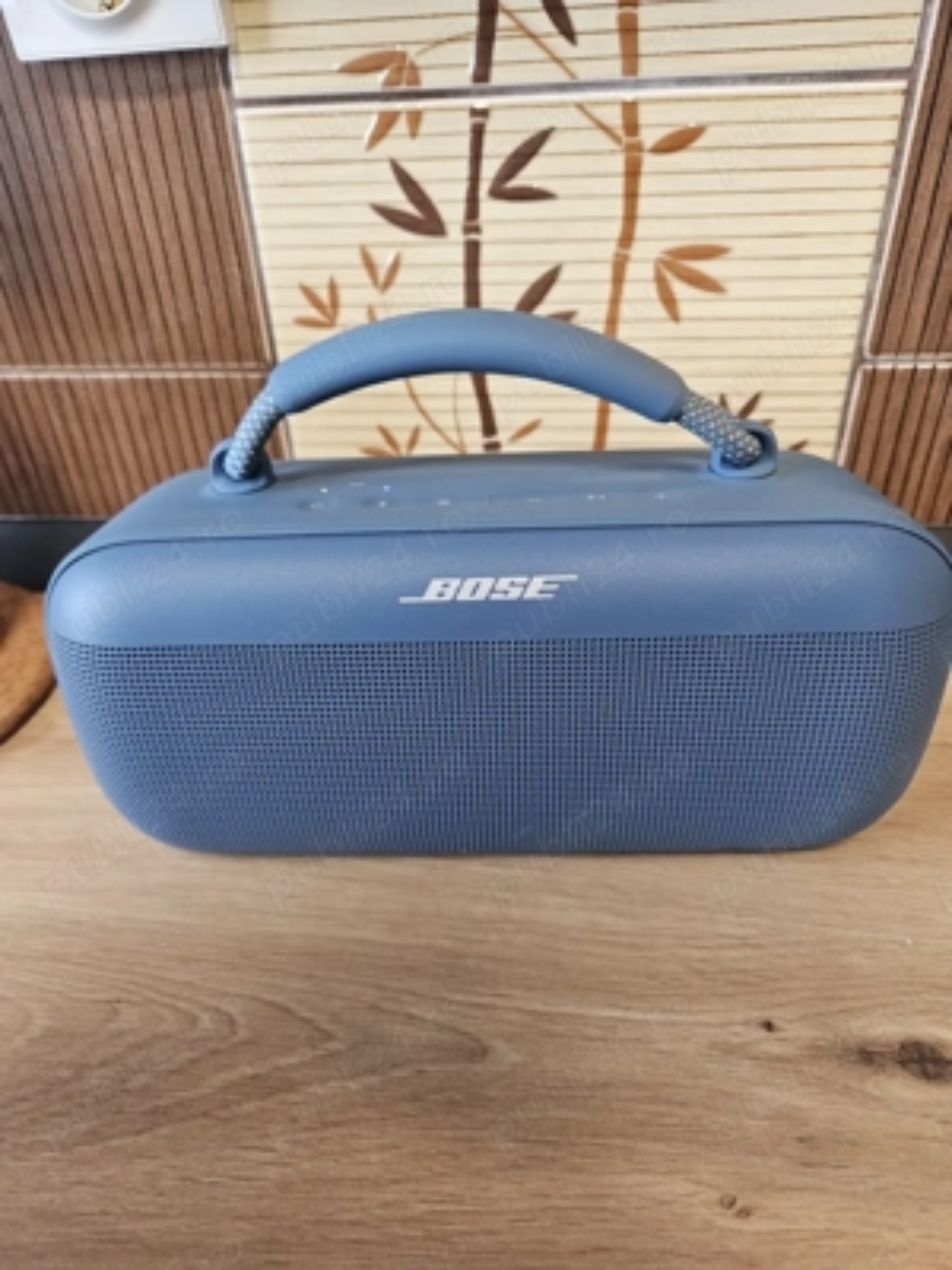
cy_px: 635
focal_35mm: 23
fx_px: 843
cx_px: 476
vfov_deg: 73.9
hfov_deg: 58.9
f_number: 1.8
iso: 640
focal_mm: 5.4
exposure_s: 1/100
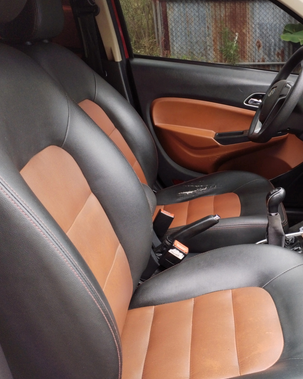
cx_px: 242
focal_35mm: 45
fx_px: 504
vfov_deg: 41.1
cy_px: 164
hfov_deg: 32.5
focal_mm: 4.75
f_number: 1.8
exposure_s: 1/142
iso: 100
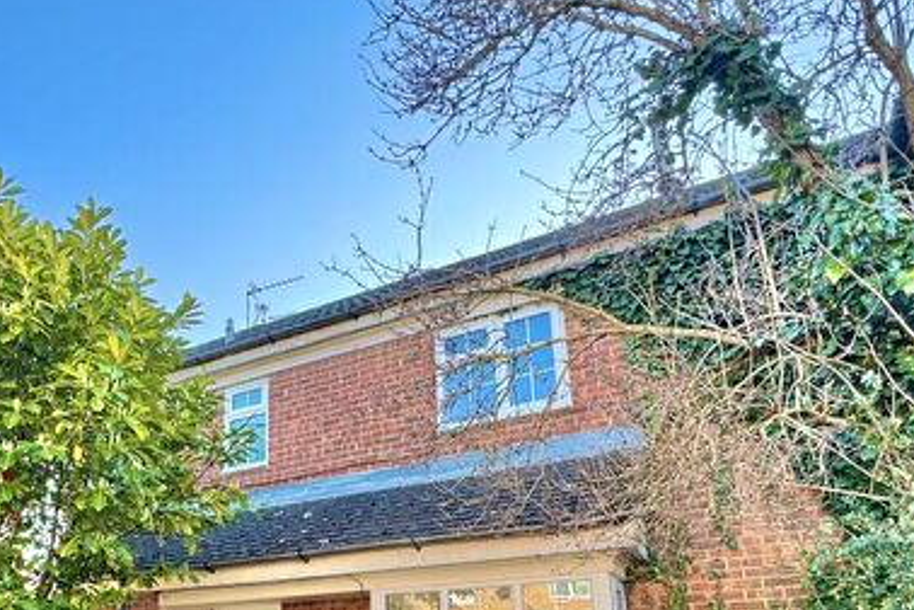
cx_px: 326
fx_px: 685
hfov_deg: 66.1
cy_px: 526
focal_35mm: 27
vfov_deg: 44.4
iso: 40
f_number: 2.2
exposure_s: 1/223
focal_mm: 2.22
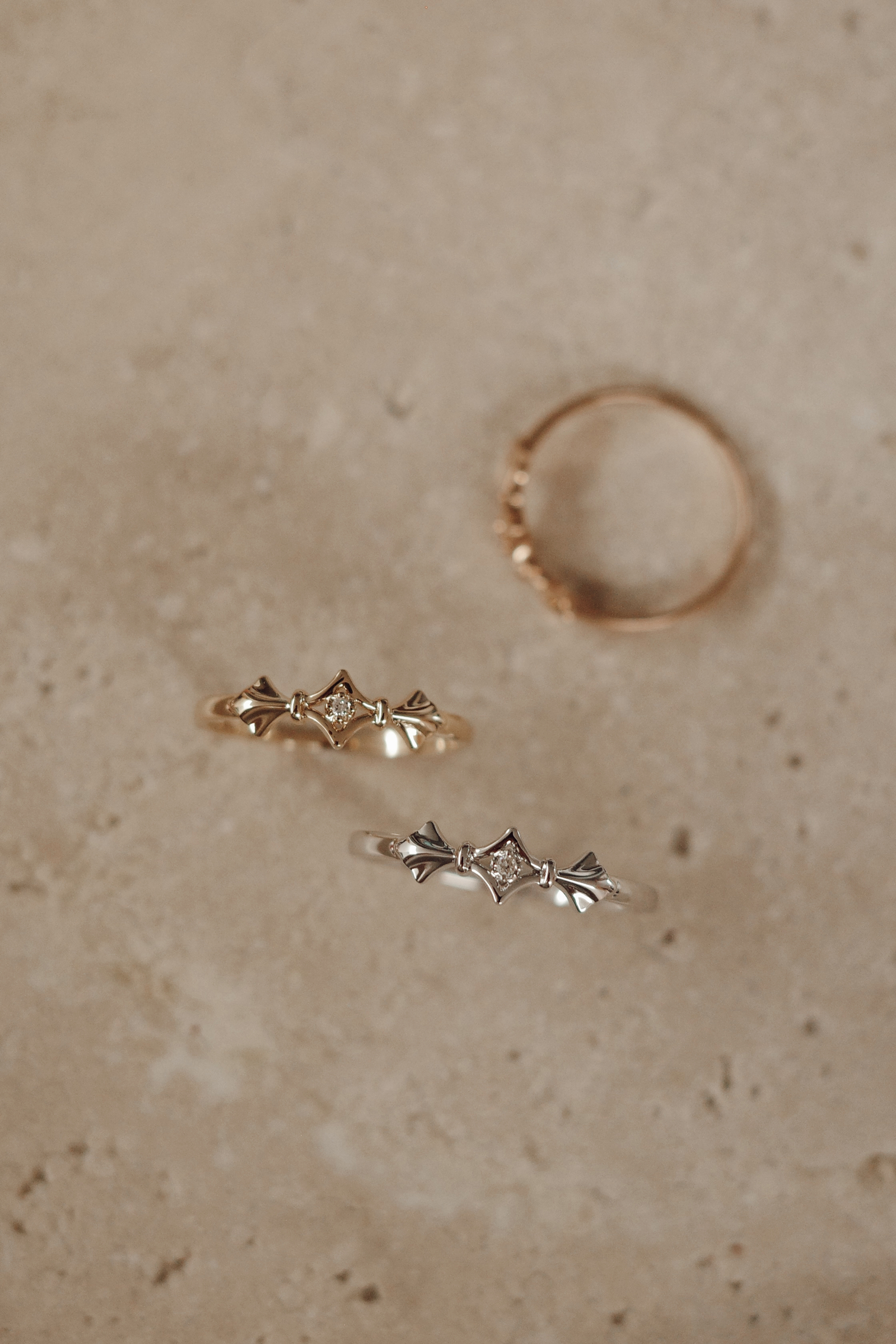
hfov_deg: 19.2
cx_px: 448
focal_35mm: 71
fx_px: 2650
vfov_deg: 28.5
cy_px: 672
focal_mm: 26
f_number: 2.8
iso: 400
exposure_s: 1/40
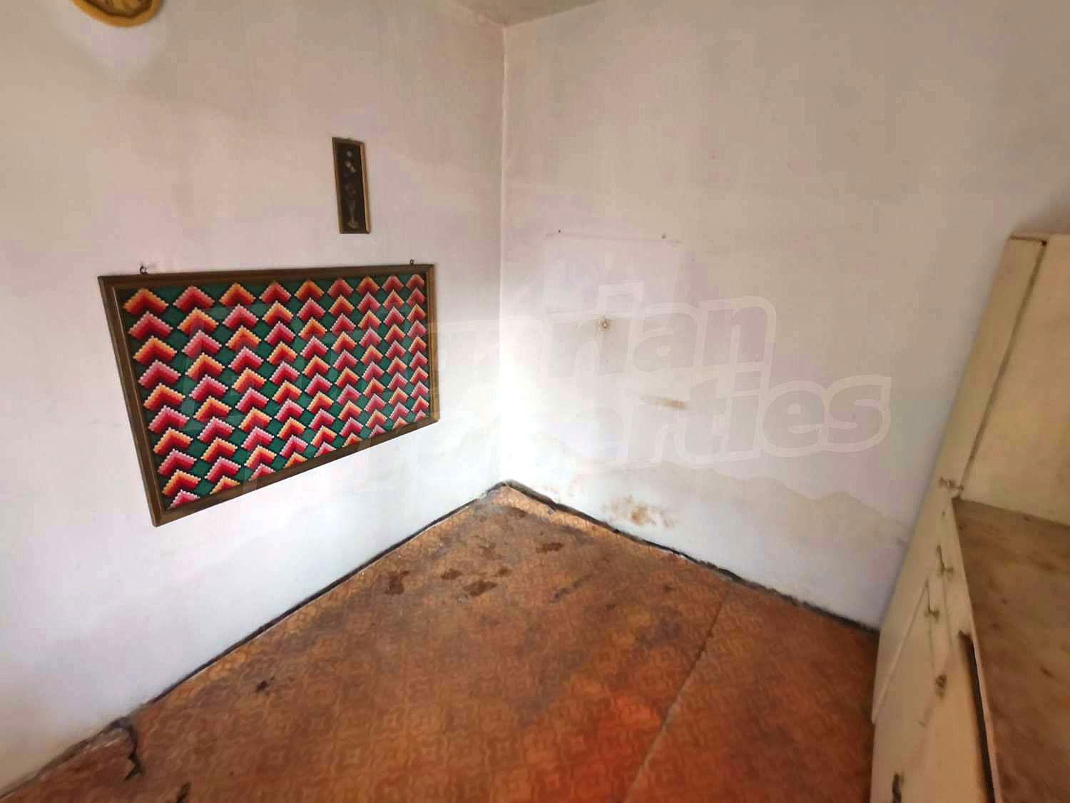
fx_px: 525
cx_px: 535
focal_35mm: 17
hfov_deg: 91.0
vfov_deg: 74.7
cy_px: 402
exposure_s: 1/25
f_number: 2.2
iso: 400
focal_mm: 2.23
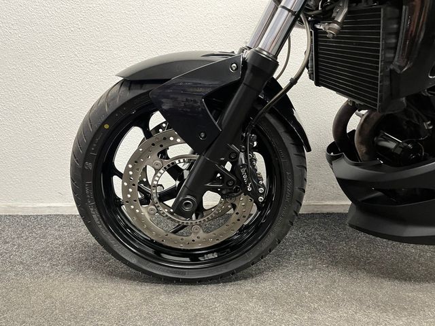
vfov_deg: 53.1
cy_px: 163
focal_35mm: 26
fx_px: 327
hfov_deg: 67.3
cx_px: 218
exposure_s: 1/50
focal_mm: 5.1
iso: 400
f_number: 1.6
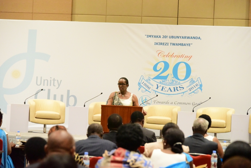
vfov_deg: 8.6
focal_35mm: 160
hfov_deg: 12.8
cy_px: 84
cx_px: 126
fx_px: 1116
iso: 12800
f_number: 5.6
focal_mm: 160
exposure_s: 1/125
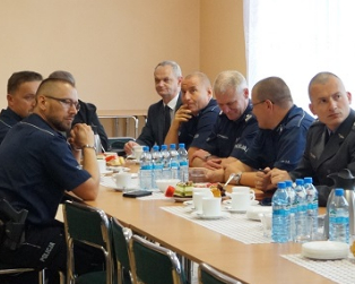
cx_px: 187
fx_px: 1061
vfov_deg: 15.2
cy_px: 92
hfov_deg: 19.0
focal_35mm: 101
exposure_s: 1/160
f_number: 4
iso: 1000
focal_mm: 22
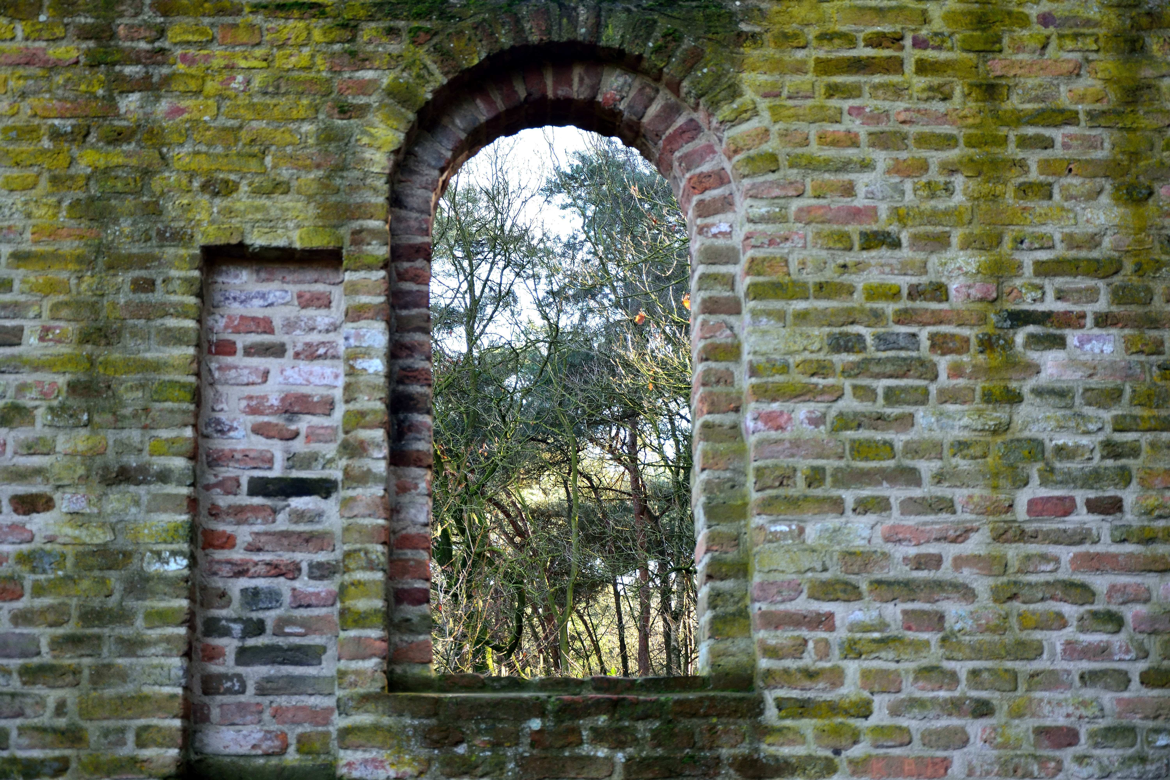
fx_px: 2437
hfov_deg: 27.0
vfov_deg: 18.2
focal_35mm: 75
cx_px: 585
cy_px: 390
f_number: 5
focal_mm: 50
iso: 200
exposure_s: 1/80
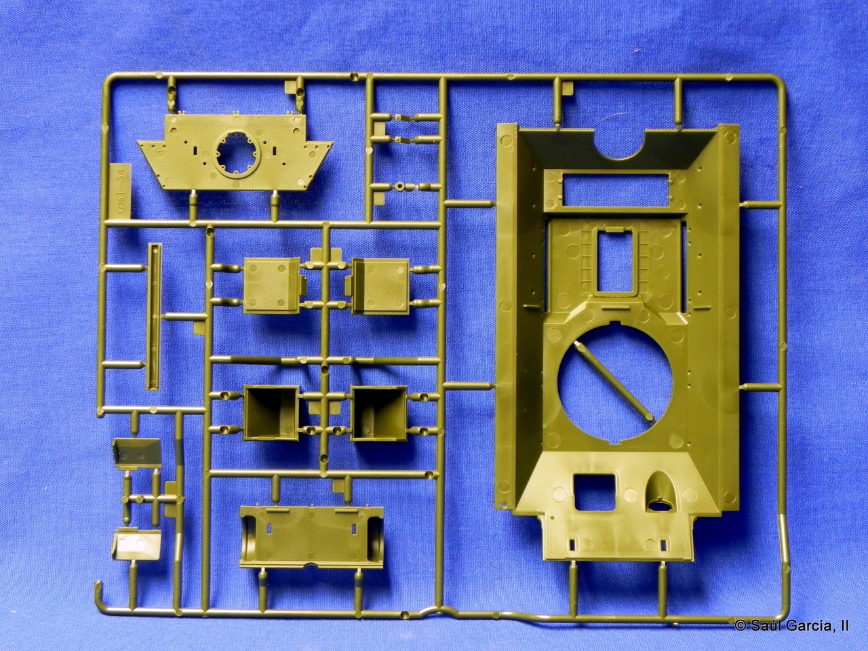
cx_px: 434
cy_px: 326
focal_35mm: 75
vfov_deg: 19.6
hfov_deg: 26.0
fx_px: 1881
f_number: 4
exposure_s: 1/8
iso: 402
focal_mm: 13.4
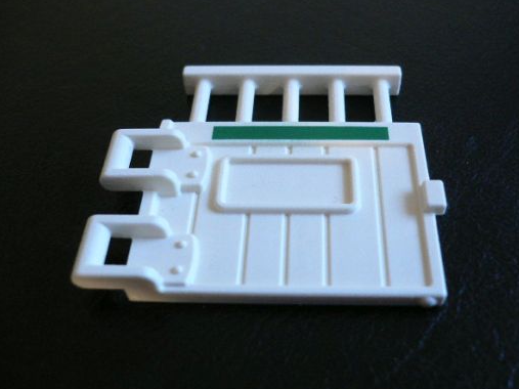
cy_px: 190
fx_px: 570
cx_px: 279
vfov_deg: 37.7
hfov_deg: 48.9
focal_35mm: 38
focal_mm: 5.8
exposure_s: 1/10
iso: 200
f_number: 2.8
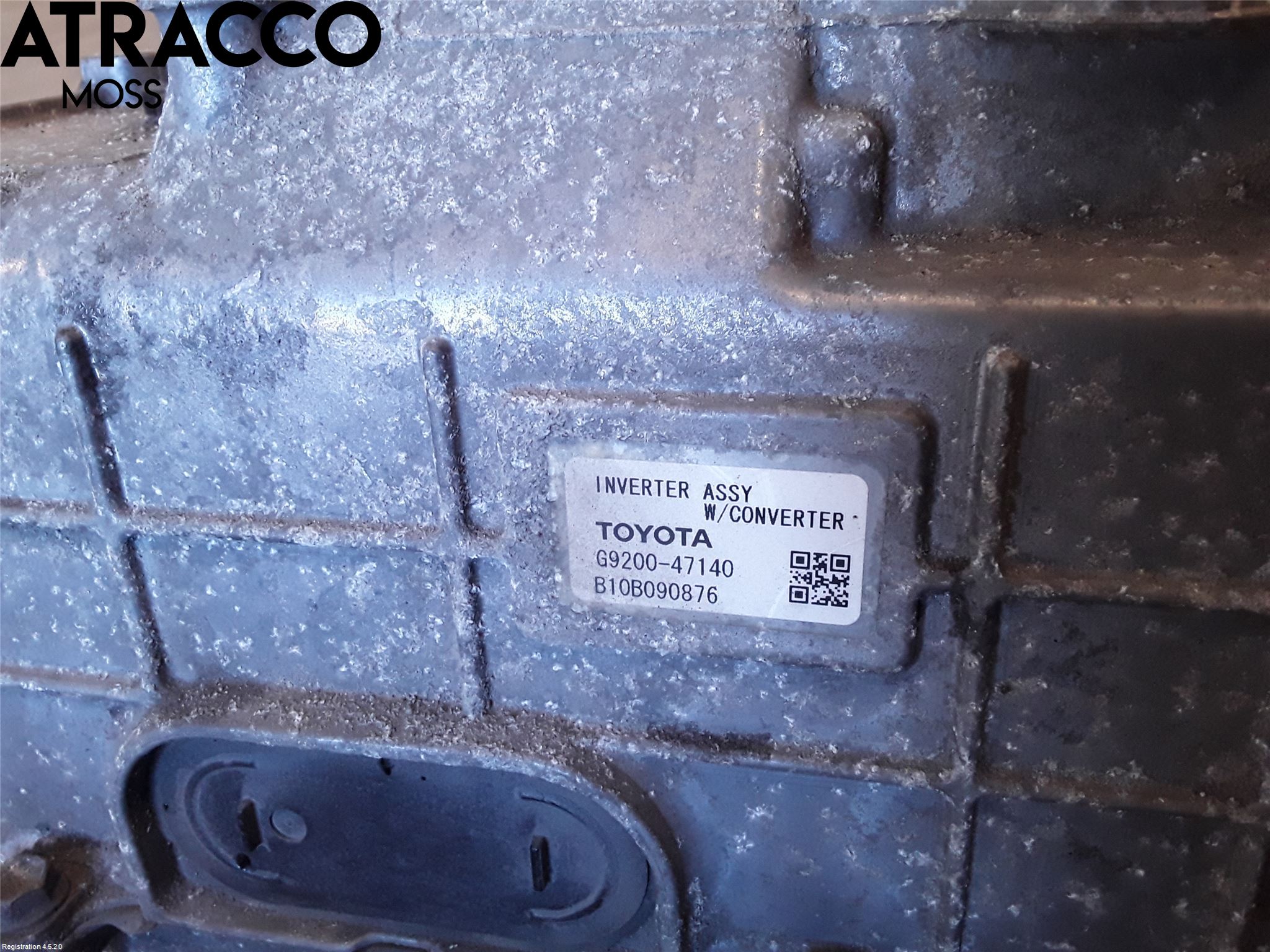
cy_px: 476
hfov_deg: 63.4
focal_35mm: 28
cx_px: 635
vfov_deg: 49.7
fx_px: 1027
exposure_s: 1/100
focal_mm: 2.91
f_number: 1.9
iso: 100
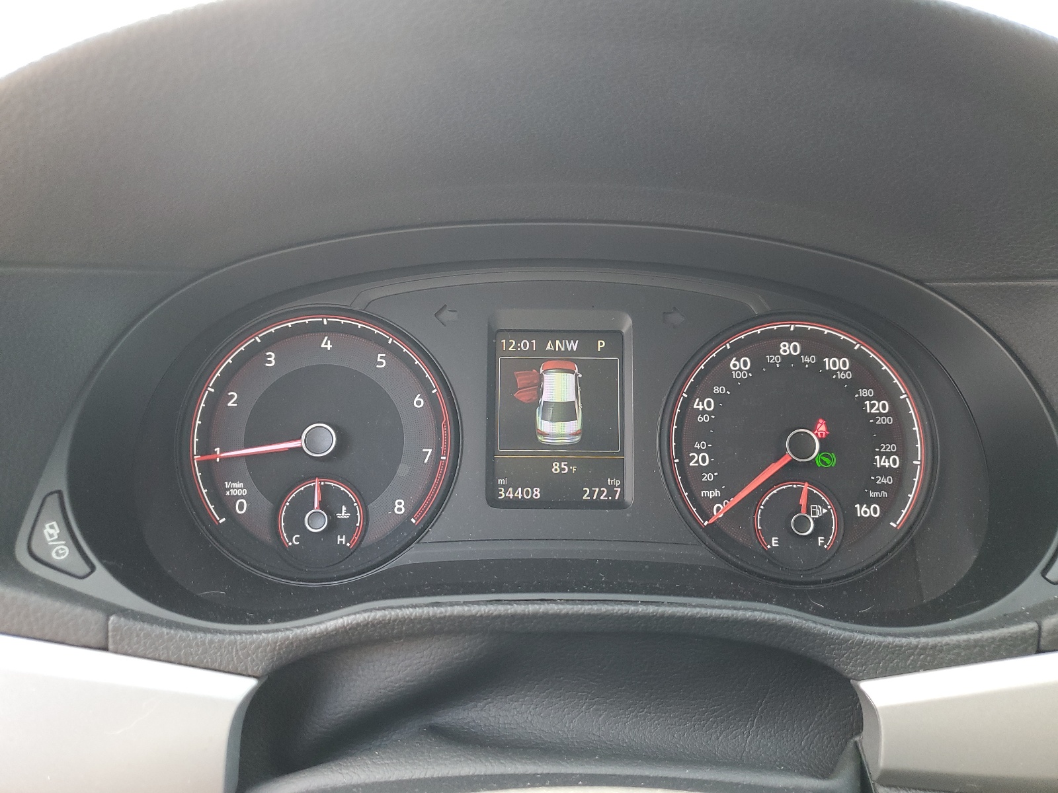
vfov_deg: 53.1
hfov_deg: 67.3
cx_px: 529
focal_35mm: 26
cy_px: 396
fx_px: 795
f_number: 1.5
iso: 91
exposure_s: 1/120
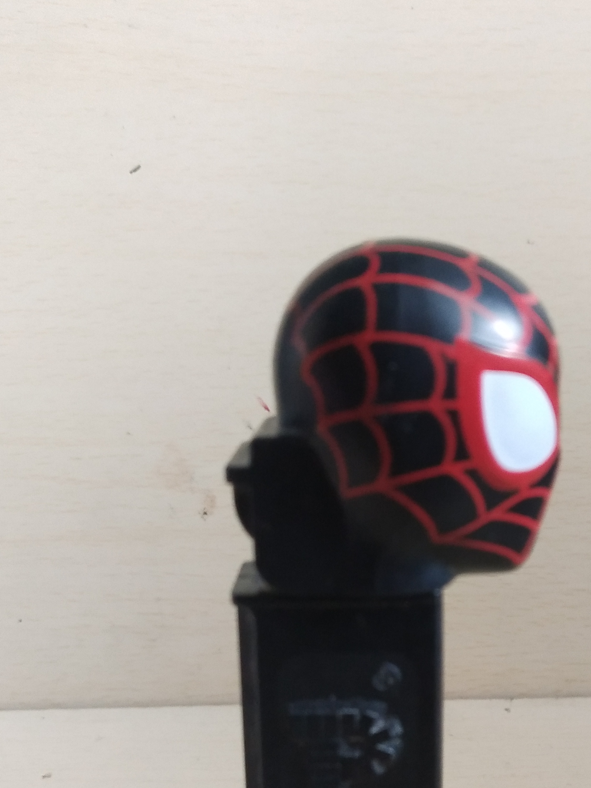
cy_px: 579
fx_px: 1252
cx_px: 450
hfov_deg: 26.2
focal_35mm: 55
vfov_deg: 34.3
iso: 385
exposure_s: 1/33.3
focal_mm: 3.95
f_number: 1.8
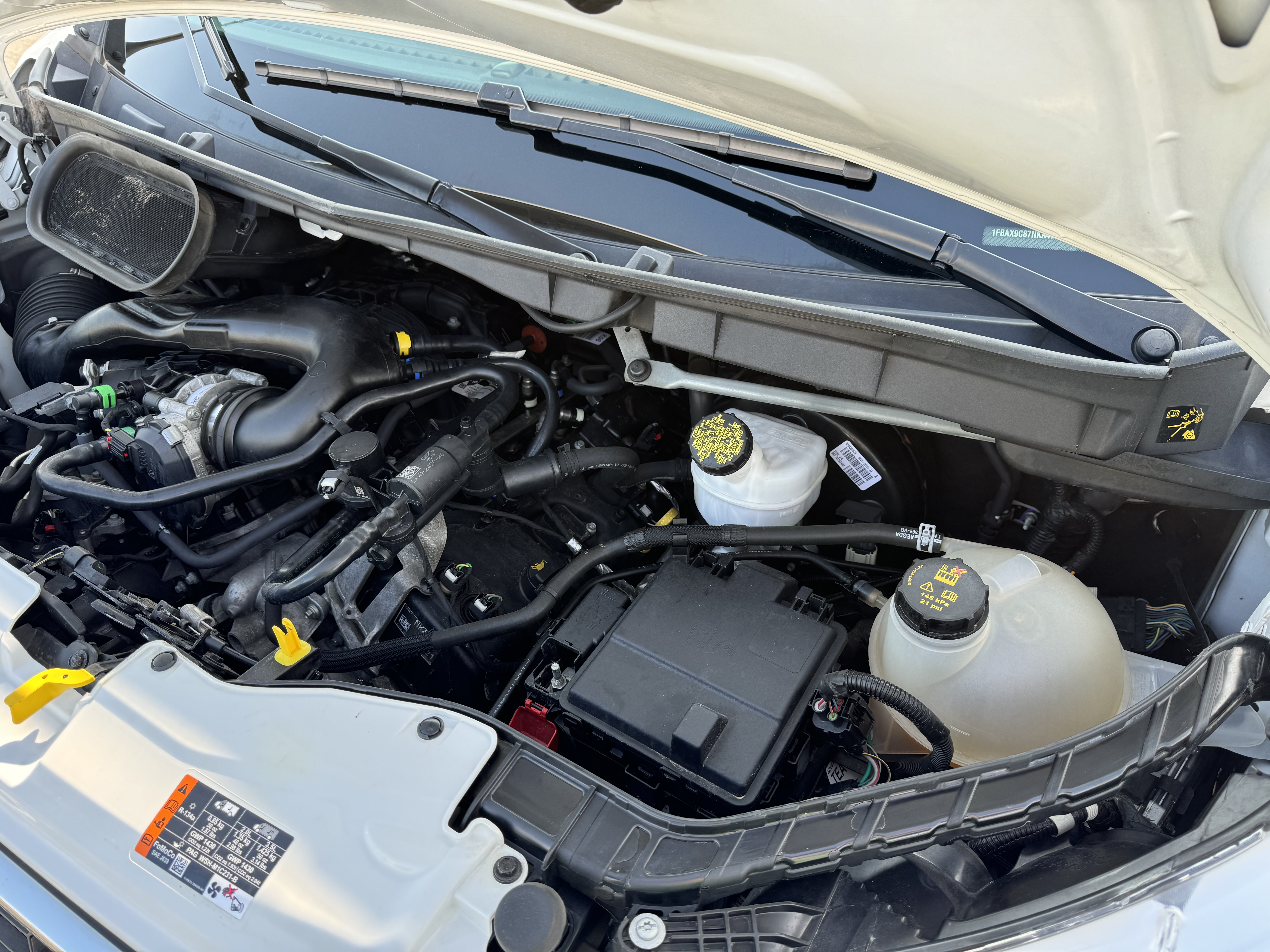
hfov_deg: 71.6
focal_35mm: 24
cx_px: 635
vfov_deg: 56.8
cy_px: 476
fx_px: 881
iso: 64
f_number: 1.78
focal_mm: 6.76
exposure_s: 1/218
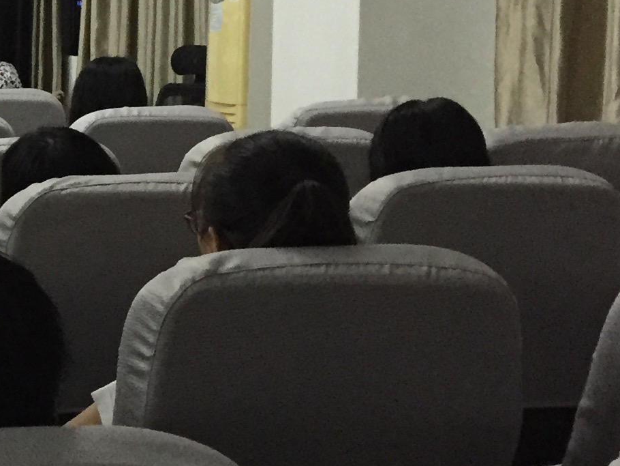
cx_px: -356
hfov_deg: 16.8
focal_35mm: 104
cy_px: 216
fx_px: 1863
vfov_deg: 14.2
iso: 250
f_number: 2.2
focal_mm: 4.15
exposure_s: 1/24
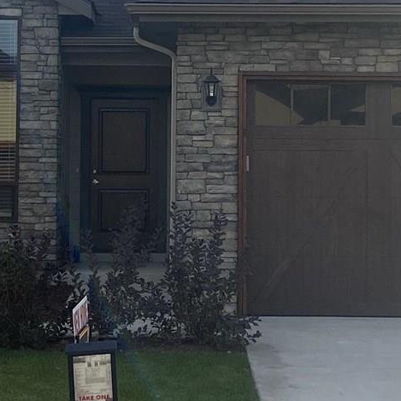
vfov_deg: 15.4
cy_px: 132
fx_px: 1481
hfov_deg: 15.4
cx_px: 229
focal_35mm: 113
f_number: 1.8
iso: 32
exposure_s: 1/2817
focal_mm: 4.25
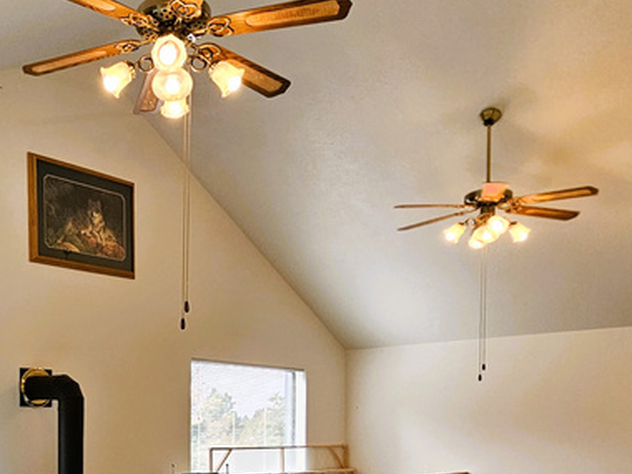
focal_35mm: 35
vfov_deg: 37.9
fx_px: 639
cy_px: 427
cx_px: 123
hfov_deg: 49.4
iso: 100
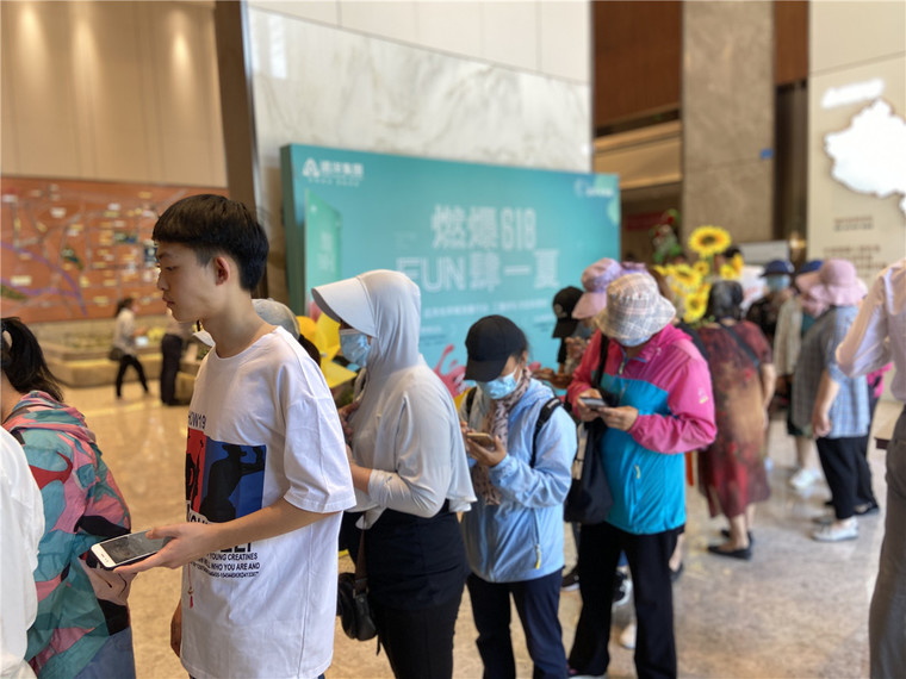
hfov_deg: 67.3
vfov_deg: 53.1
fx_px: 680
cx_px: 453
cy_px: 340
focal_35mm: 26
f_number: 1.8
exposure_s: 1/100
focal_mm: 4.25
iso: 40
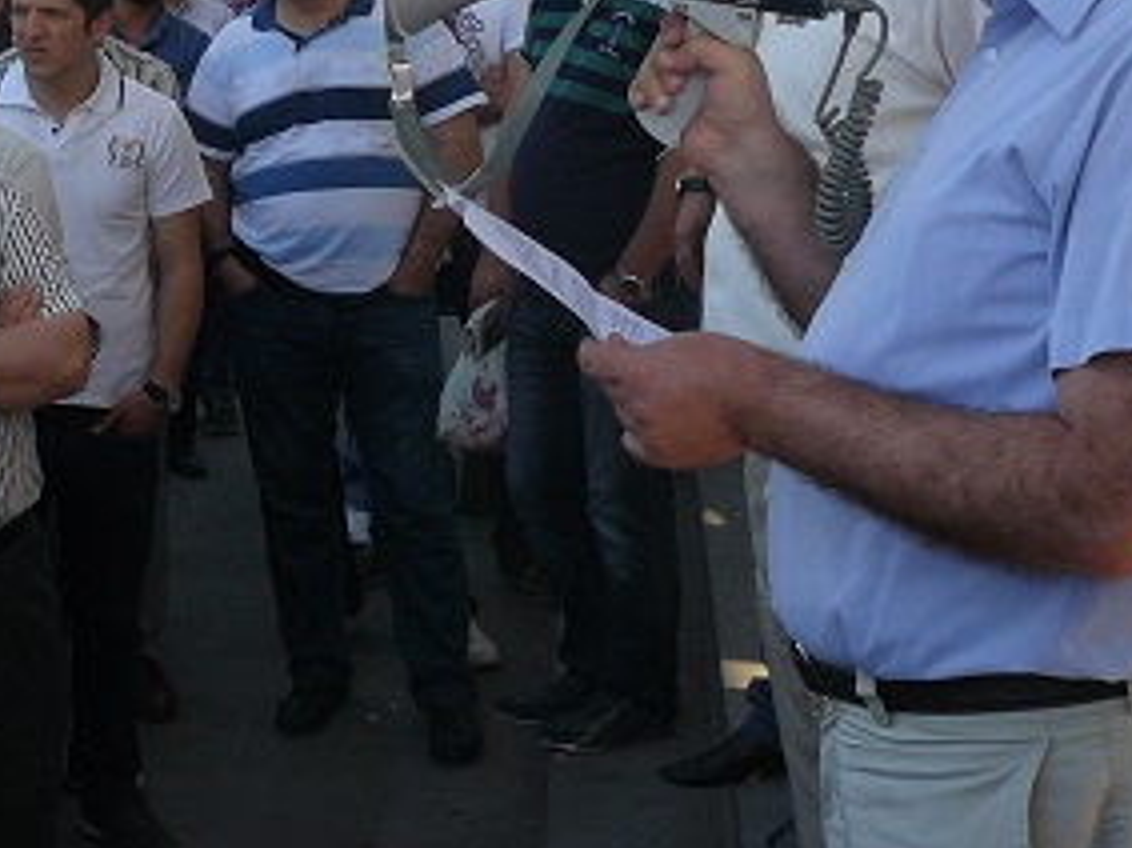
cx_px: 156
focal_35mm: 89
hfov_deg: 21.6
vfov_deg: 16.0
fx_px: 2909
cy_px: -146
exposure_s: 1/200
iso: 100
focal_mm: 6
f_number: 4.5
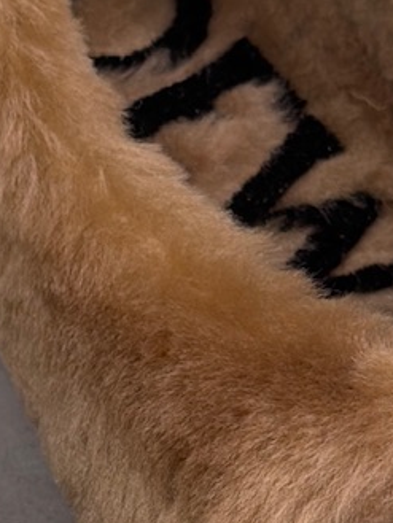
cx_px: 134
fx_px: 3298
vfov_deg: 9.0
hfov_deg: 6.8
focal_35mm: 218
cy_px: 595
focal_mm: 6.76
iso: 80
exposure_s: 1/74
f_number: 1.78
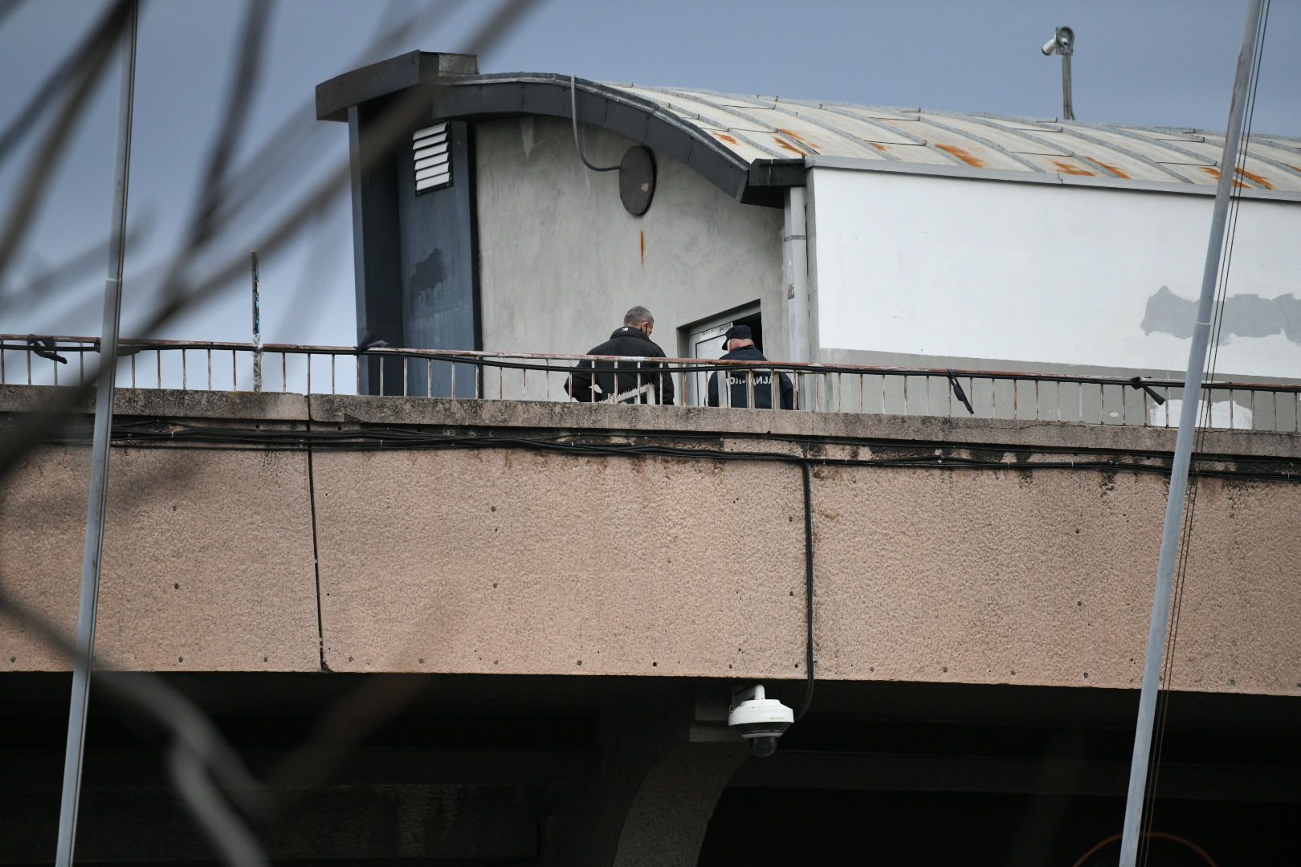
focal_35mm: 200
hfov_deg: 10.3
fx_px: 7227
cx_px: 650
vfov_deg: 6.9
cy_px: 434
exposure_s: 1/8000
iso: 1600
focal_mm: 200
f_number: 2.8
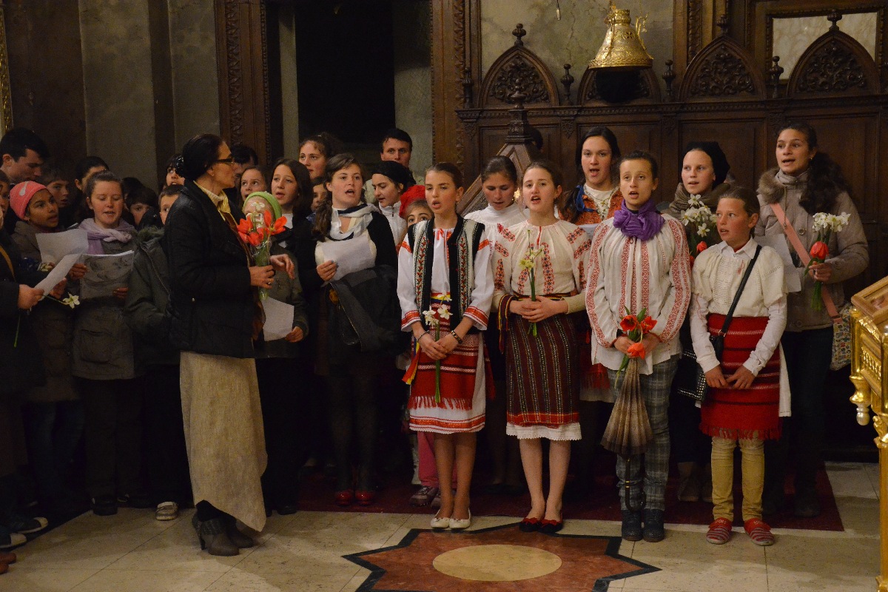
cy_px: 296
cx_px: 444
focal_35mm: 57
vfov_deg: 23.8
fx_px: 1406
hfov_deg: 35.1
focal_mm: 38
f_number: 4.5
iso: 4000
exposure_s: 1/80
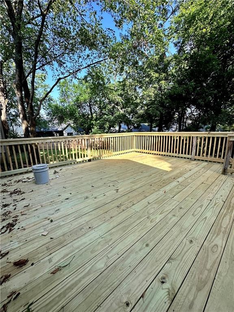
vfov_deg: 102.1
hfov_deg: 85.7
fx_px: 126
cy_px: 156
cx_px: 117
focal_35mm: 14
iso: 40
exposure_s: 1/404
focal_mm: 2.22
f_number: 2.2
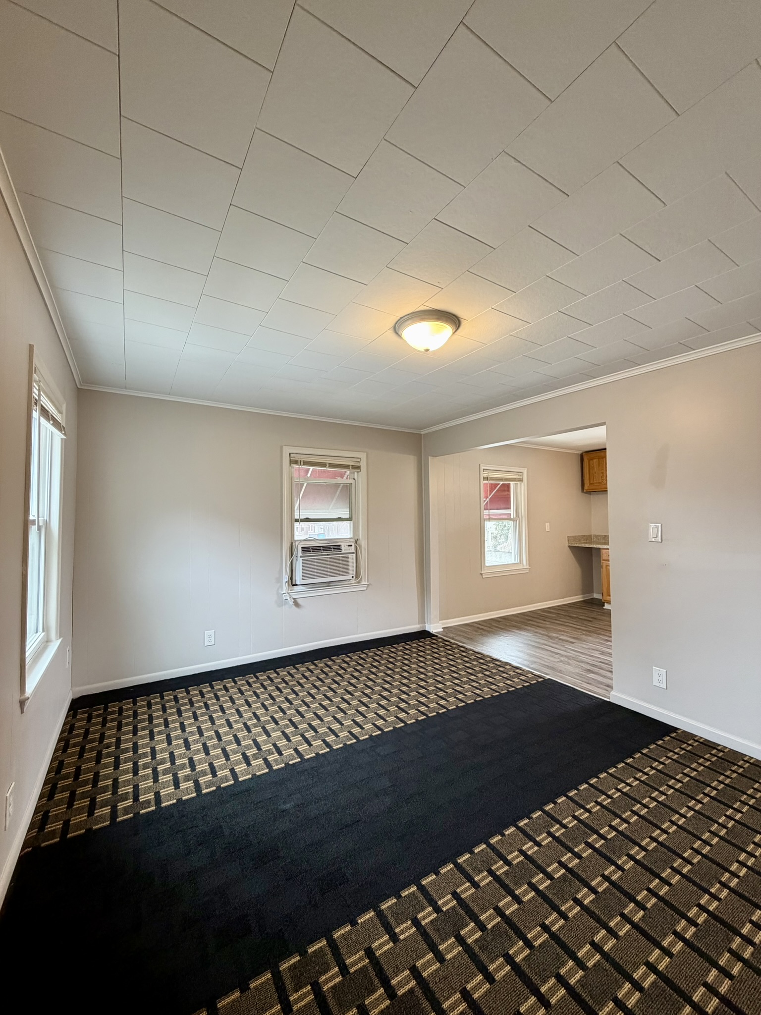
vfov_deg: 102.1
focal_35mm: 14
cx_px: 380
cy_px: 508
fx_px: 410
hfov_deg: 85.7
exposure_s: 1/60
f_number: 2.2
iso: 250
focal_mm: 2.22
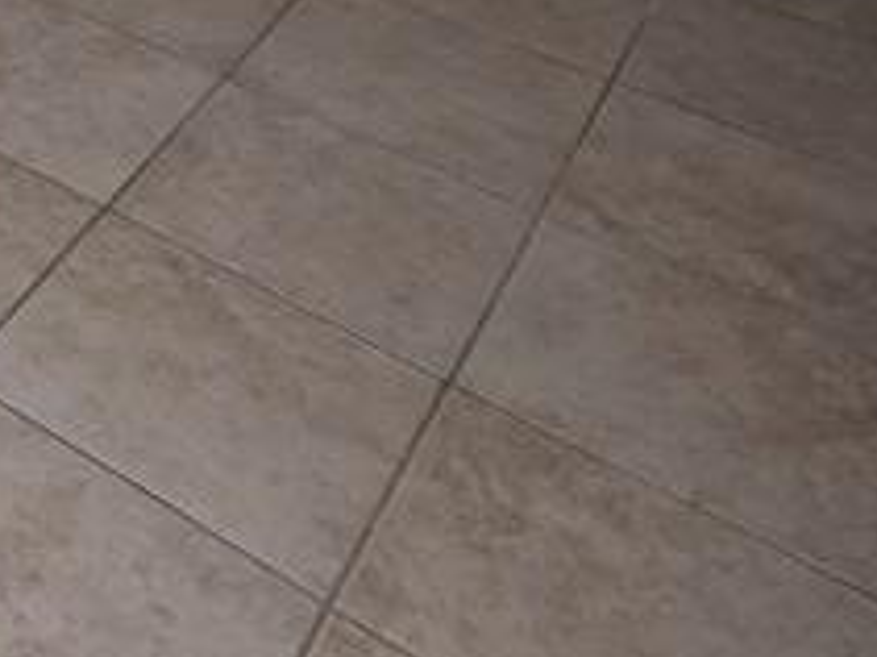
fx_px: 1595
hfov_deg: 22.4
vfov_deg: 17.8
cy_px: -578
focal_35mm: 63
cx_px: -586
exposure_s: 1/60
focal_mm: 2.2
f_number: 2.2
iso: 64
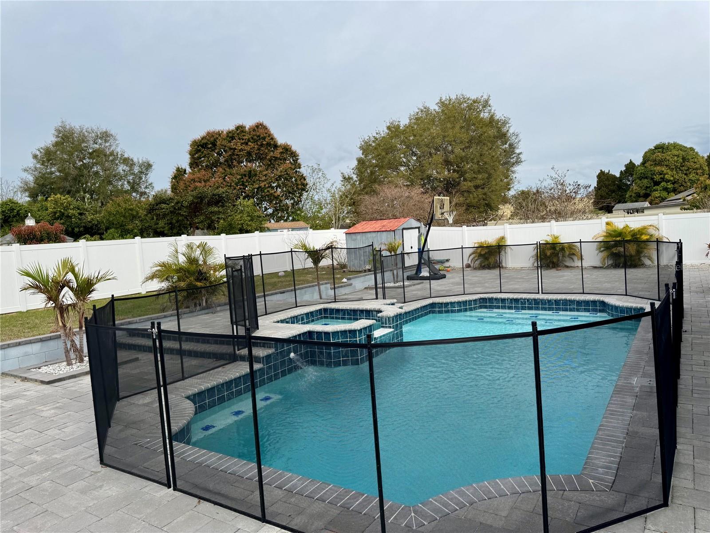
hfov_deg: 71.6
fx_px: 492
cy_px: 266
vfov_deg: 56.8
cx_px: 355
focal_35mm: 24
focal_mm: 6.76
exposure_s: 1/2959
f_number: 1.78
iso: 80
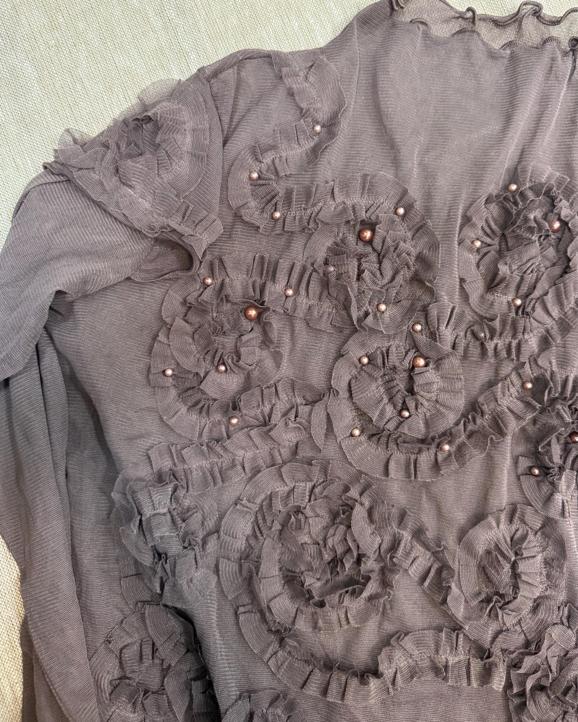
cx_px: 298
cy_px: 330
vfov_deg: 65.9
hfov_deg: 54.9
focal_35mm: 26
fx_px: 556
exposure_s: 1/60
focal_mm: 6.76
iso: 400
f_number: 1.78
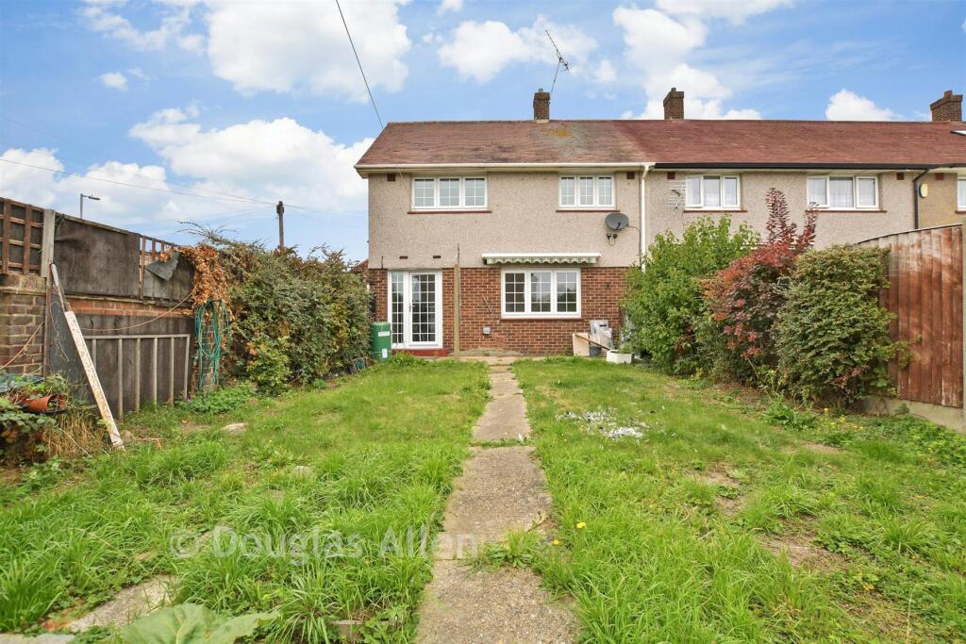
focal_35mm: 15
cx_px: 483
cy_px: 322
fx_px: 403
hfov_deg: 100.4
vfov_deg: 77.3
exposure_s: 1/160
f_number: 8
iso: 125
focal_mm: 10
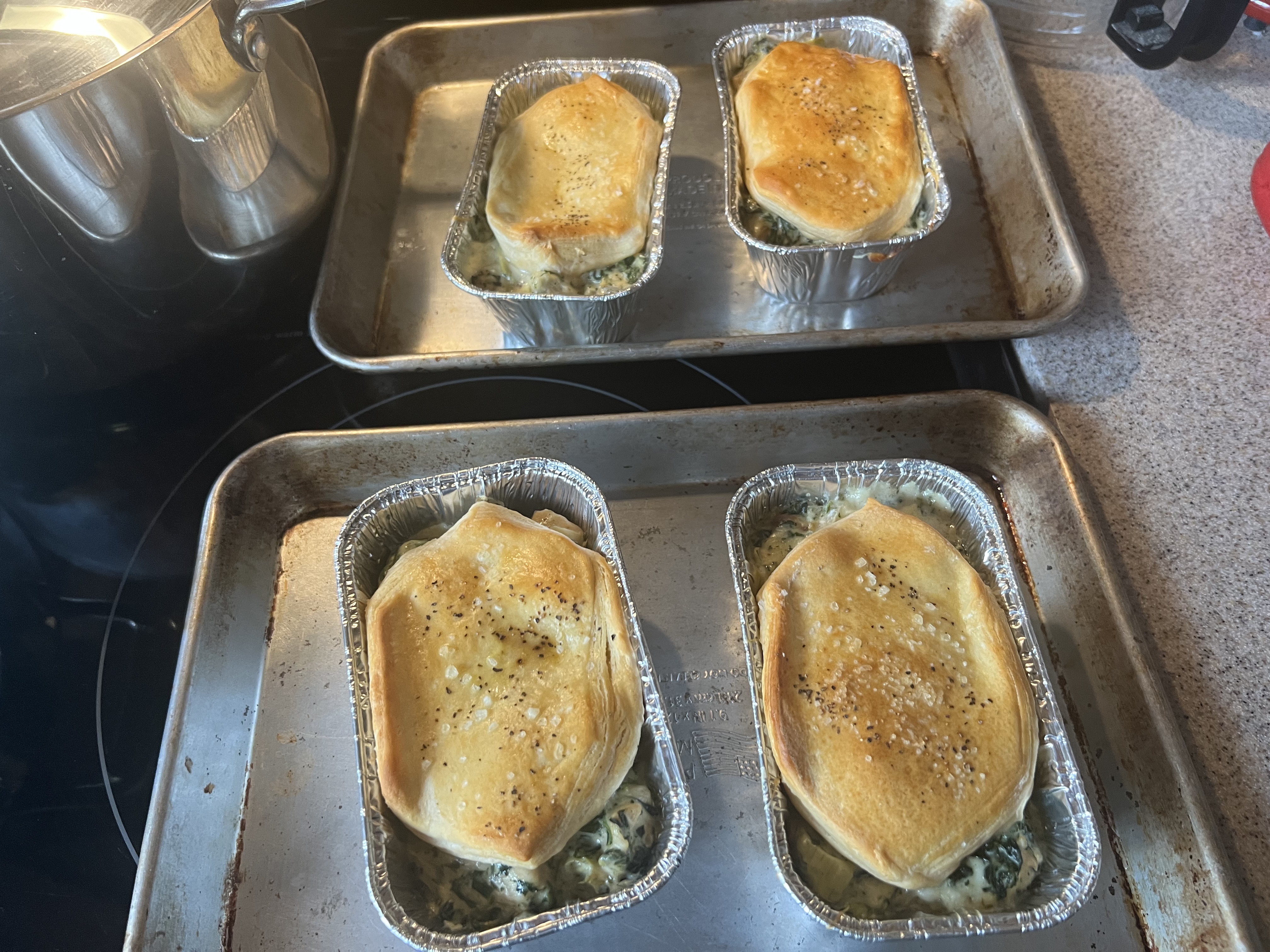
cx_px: 635
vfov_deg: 53.1
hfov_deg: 67.3
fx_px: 954
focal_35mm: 26
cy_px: 476
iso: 200
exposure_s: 1/60
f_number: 1.5
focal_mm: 5.7
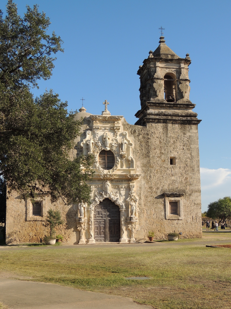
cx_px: 116
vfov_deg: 40.4
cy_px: 154
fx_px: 418
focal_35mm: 47
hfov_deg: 30.9
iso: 100
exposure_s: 1/1000
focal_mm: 8.3
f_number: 3.5
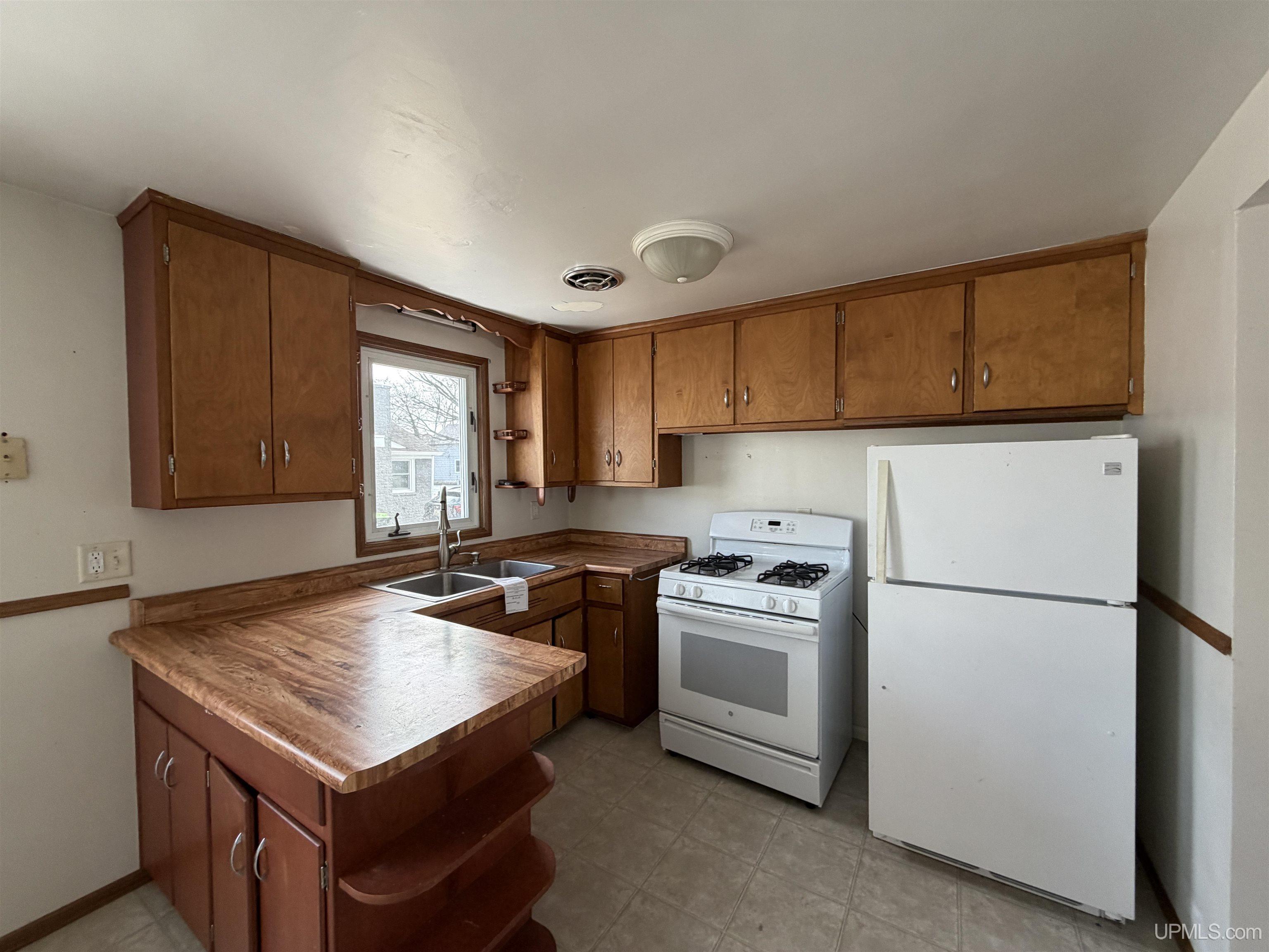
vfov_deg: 85.7
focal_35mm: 14
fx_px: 513
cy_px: 476
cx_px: 634
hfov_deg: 102.1
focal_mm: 2.22
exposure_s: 1/121
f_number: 2.2
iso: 250
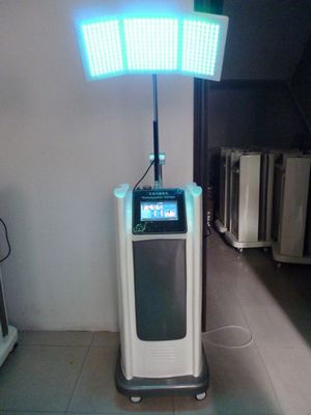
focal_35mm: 28
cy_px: 208
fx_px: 335
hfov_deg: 49.7
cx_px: 156
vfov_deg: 63.4
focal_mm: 5
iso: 800
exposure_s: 1/15
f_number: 3.1
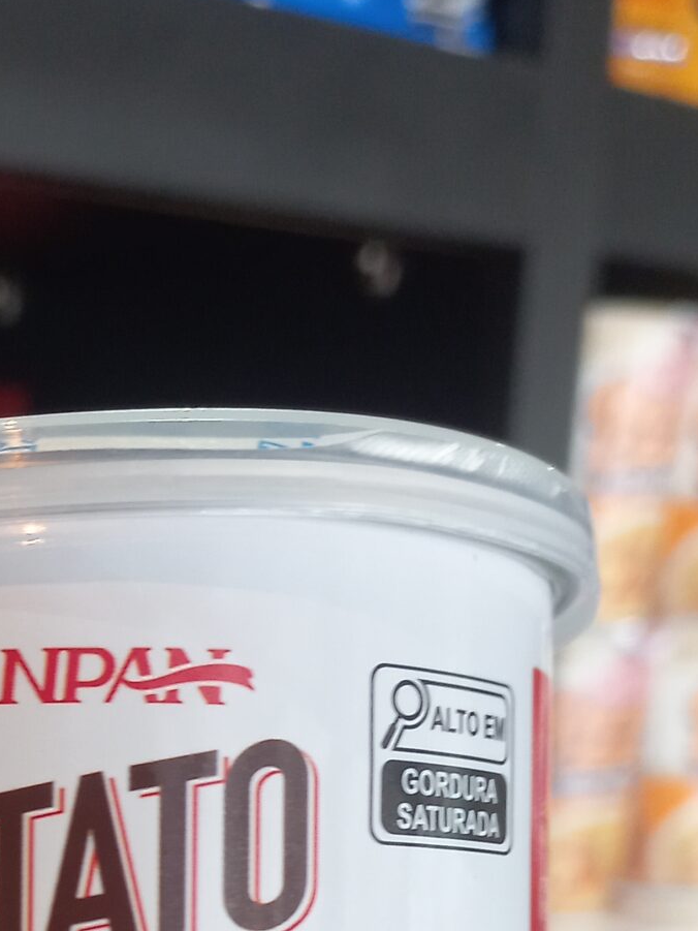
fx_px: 1908
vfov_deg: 25.7
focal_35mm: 71
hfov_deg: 20.4
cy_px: 981
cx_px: 93
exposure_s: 1/50
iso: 160
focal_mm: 4.6
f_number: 1.8
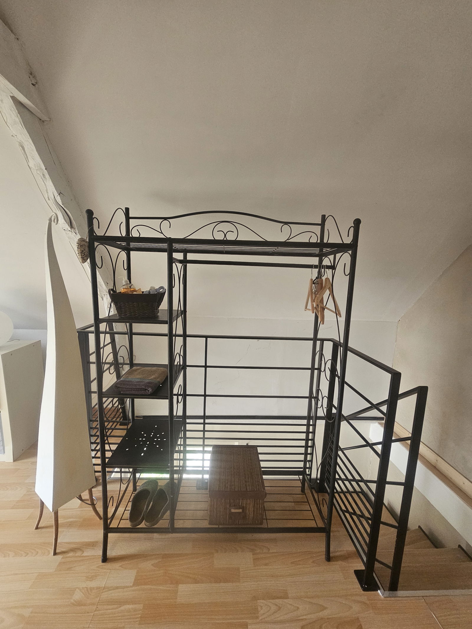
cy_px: 314
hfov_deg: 89.9
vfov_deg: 106.2
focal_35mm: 13
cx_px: 236
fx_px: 236
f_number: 2.2
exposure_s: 1/70.8
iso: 250
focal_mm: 2.2
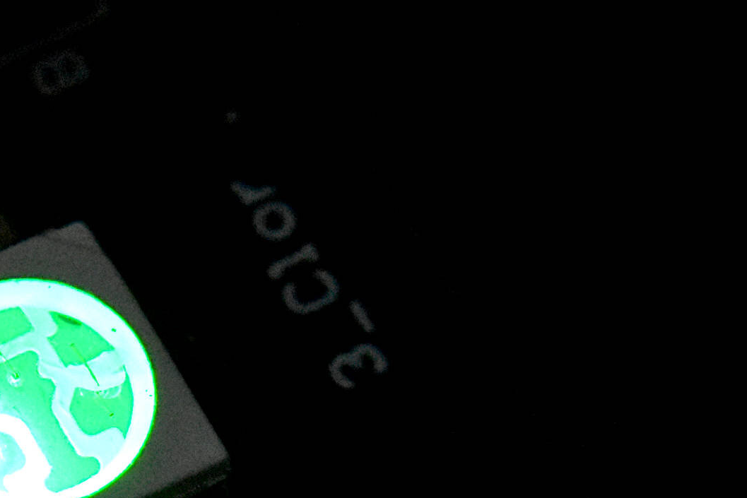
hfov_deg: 10.5
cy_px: 457
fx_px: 4050
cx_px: 11
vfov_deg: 7.0
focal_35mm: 195
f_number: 18
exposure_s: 1/4000
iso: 9000
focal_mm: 55
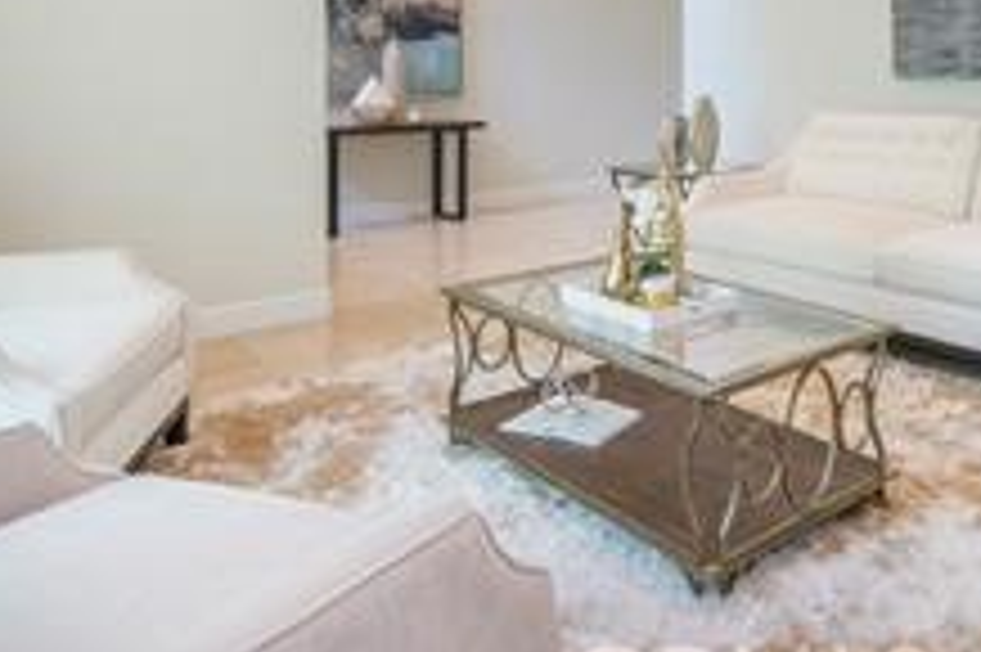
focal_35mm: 31
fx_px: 844
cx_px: 842
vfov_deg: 39.5
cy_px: 76
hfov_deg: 54.3
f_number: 22
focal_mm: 15
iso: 200
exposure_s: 1/2.5
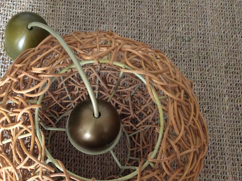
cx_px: 72
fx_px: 321
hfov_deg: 40.5
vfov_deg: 31.1
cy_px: 124
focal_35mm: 46
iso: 200
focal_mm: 3.3
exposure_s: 1/25
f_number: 2.4
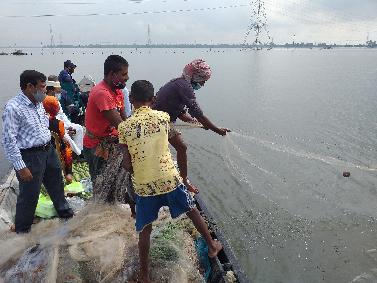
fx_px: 283
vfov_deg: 53.1
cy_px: 142
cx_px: 188
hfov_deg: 67.3
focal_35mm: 26
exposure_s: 1/1153
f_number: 1.9
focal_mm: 3.6
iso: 40
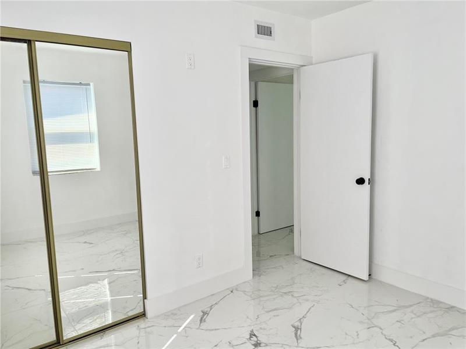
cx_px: 233
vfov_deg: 53.1
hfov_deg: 67.3
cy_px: 174
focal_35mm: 26
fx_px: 350
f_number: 1.6
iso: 50
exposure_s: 1/425
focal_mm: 5.1
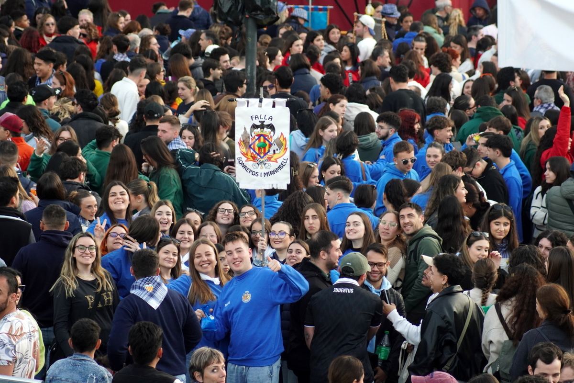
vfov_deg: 6.8
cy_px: 192
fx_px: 3228
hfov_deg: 10.2
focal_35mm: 202
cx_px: 287
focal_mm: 135
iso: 1000
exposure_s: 1/250
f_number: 5.6
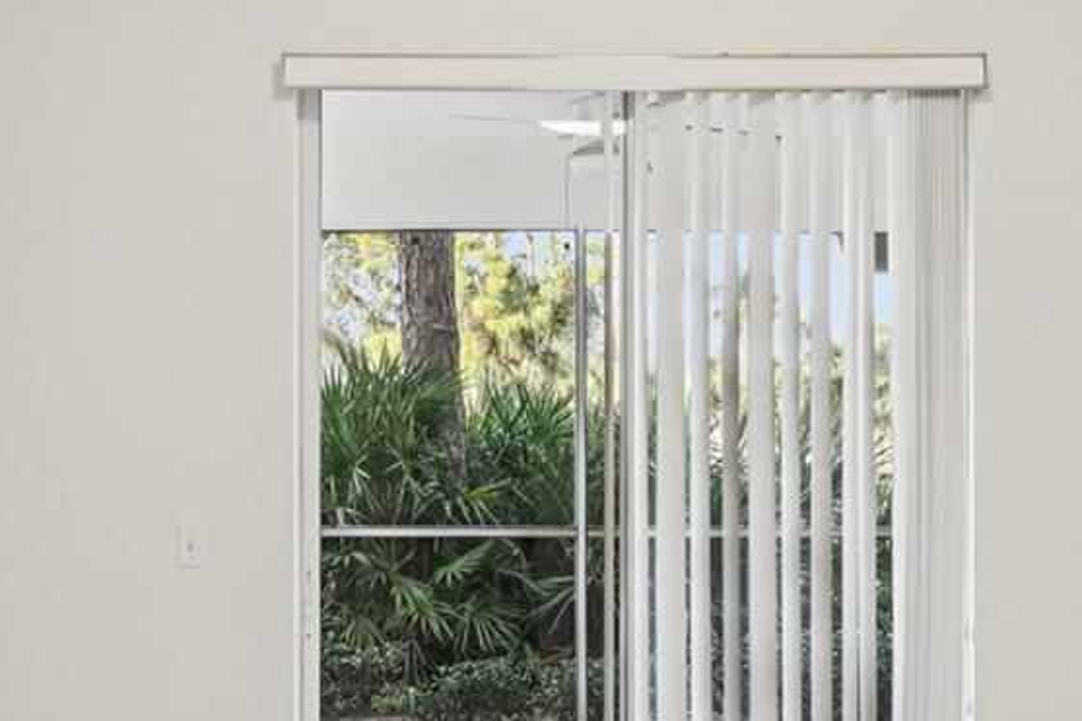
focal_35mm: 46
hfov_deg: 42.7
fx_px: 1382
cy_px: 457
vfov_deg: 29.1
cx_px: 495
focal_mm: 16
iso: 400
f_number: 8
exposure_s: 1/30
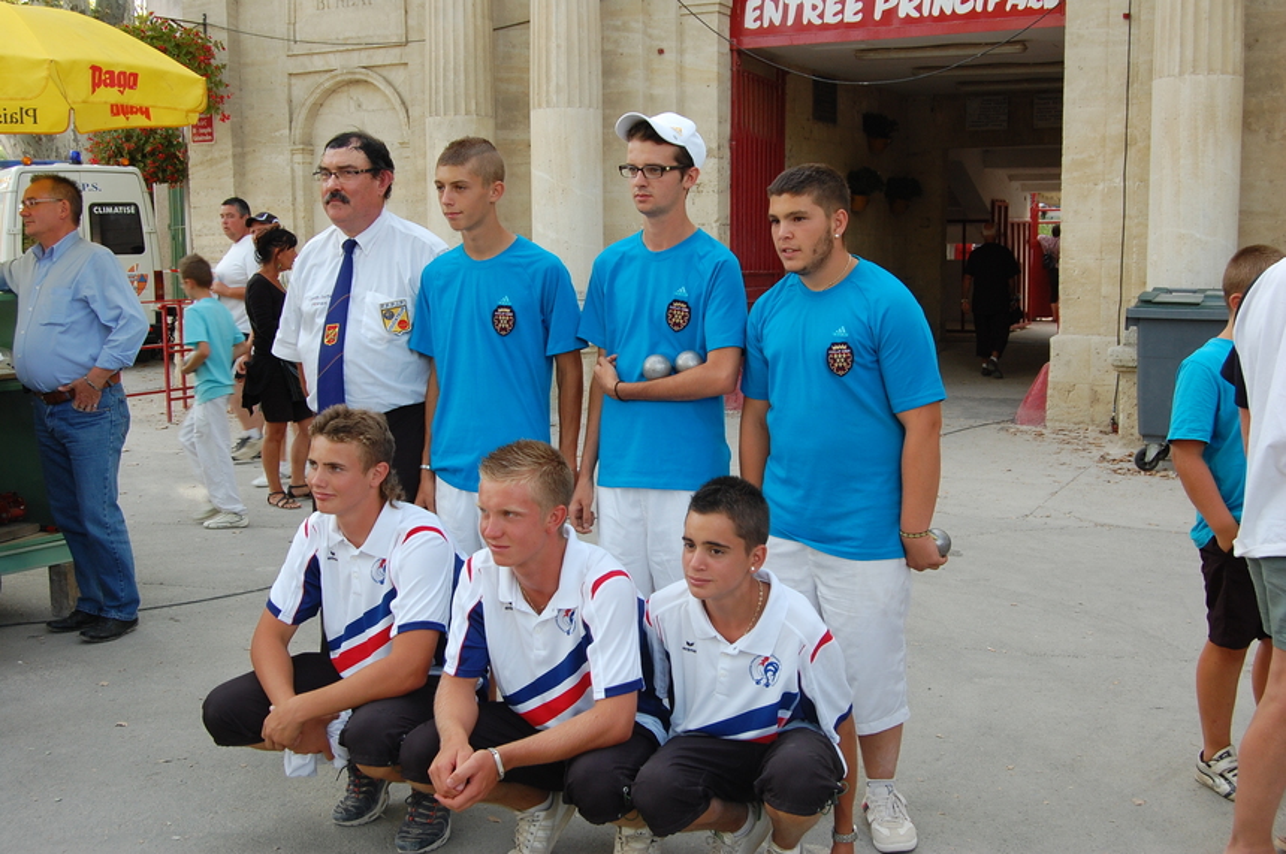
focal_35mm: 39
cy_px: 427
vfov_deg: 34.1
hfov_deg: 49.6
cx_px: 643
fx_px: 1391
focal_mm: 26
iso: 320
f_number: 8
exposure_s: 1/60
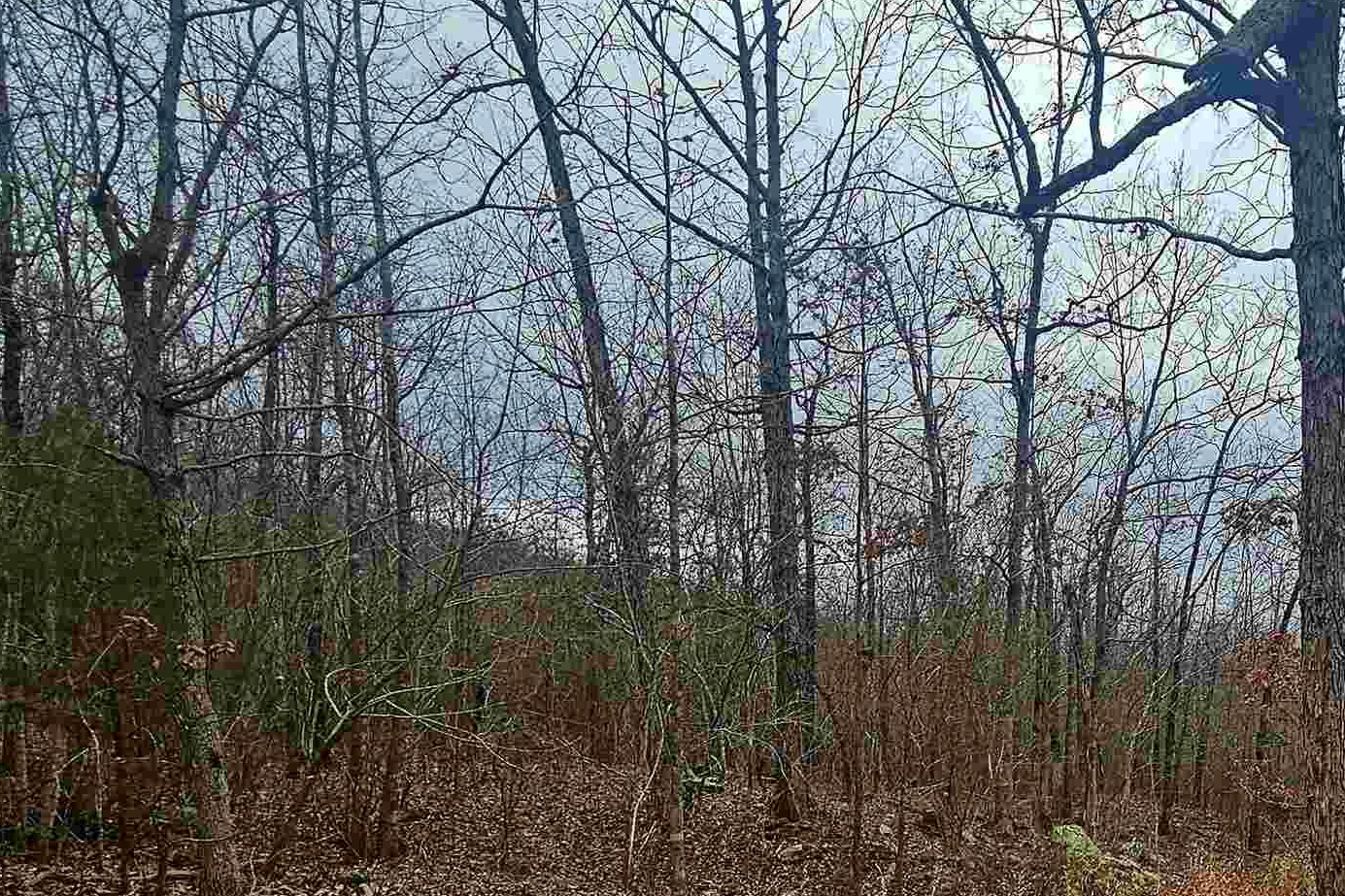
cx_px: 1051
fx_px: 1121
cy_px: 747
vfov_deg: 41.3
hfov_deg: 57.9
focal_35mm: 30
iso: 50
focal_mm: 2.2
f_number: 2.2
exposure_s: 1/1000
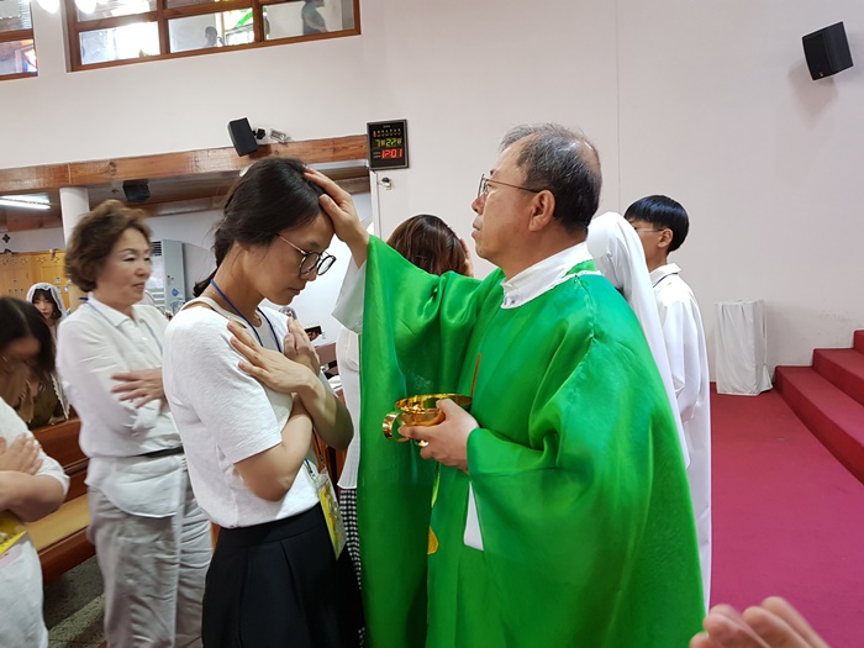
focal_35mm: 26
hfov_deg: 67.3
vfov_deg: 53.1
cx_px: 432
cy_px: 324
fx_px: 649
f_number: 1.7
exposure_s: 1/30
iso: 160
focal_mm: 4.3
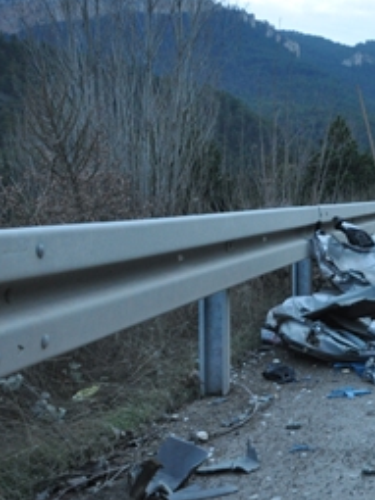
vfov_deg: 31.6
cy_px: 311
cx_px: 579
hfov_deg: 20.3
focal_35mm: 61
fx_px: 882
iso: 800
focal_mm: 18
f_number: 3.5
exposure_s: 1/50
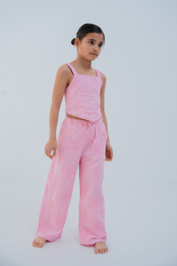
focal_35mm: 43
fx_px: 319
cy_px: 133
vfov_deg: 45.2
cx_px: 88
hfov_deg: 31.1
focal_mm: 43.2
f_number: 4
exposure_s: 1/320
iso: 125
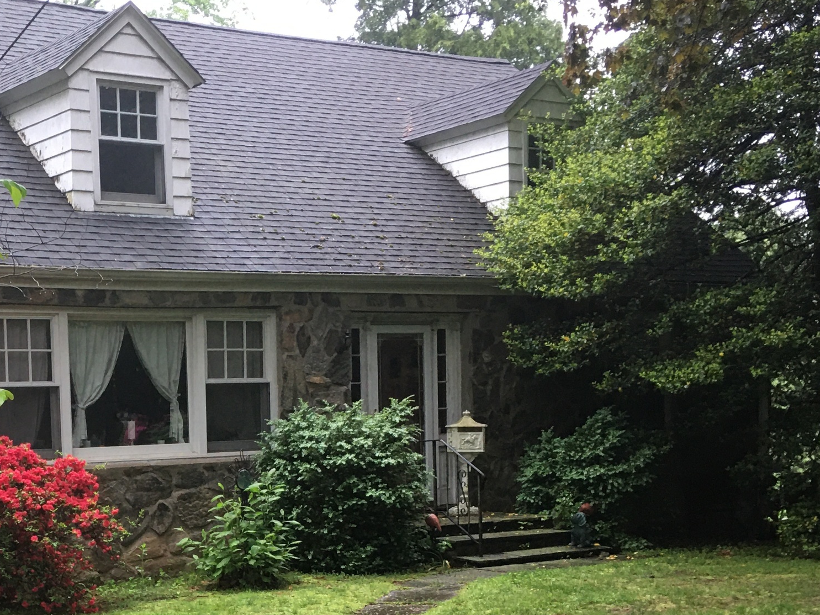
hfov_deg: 30.4
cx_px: 45
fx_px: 1421
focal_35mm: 60
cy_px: 555
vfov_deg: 23.8
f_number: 2.2
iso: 32
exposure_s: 1/30
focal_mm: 4.15
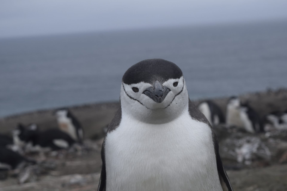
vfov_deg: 17.5
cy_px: 96
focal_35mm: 78
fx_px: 622
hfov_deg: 26.0
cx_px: 144
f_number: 9
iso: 200
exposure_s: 1/320
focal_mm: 52
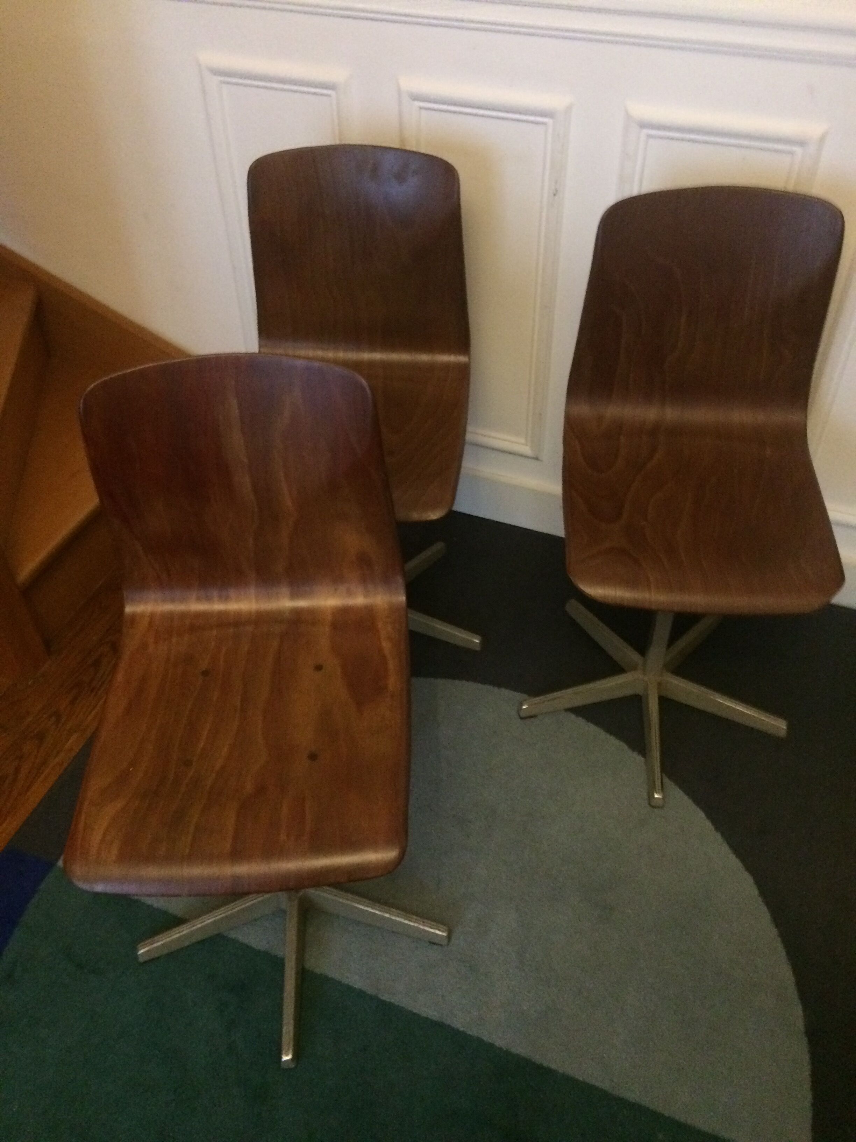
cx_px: 428
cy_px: 571
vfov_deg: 61.7
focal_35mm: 29
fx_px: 956
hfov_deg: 48.2
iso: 400
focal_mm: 4.15
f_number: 2.2
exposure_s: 1/17
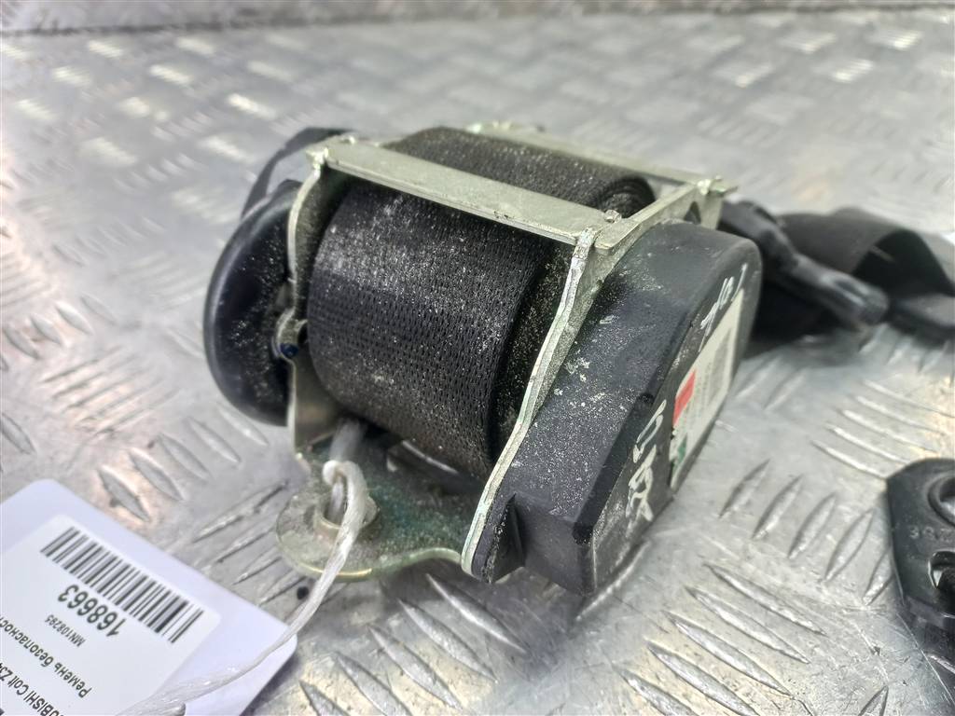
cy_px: 358
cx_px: 478
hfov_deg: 69.4
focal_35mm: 25
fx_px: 690
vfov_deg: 54.9
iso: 125
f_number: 1.8
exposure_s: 1/50
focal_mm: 4.6
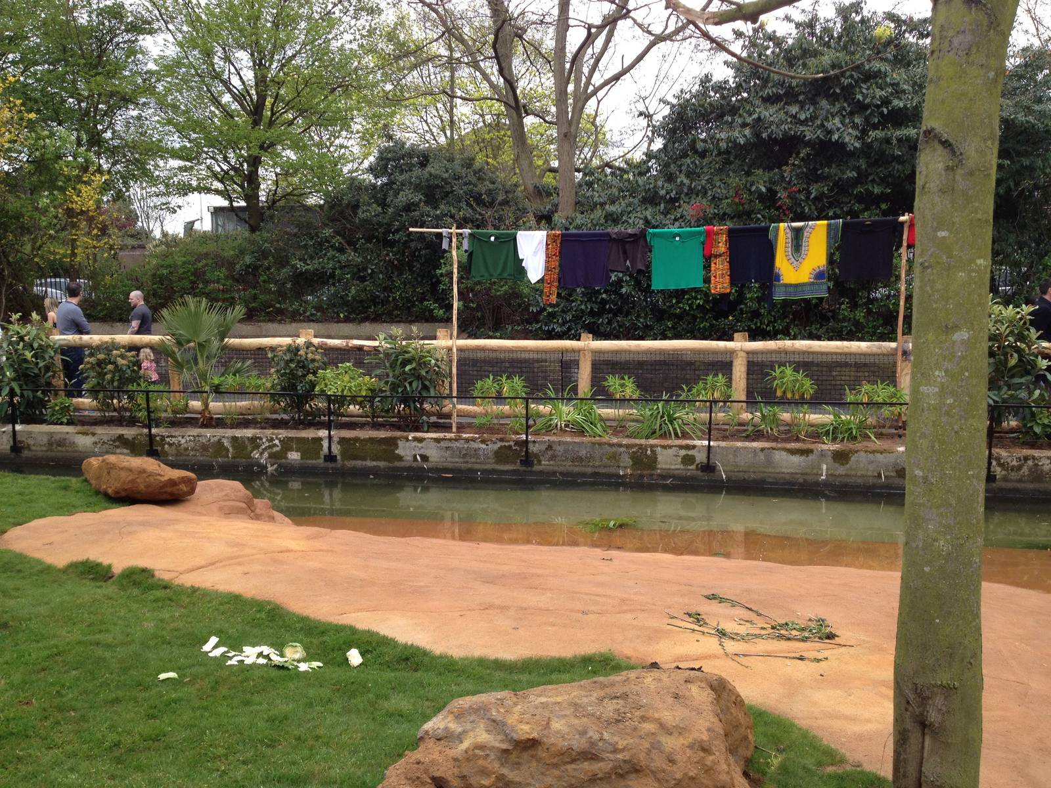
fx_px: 1063
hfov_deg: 52.6
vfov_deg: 40.7
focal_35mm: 35
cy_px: 394
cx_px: 526
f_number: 2.4
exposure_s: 1/391
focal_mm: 4.28
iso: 50
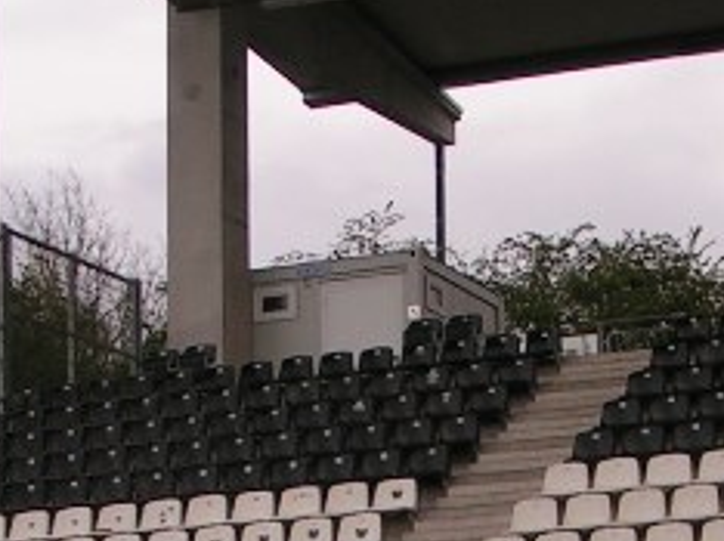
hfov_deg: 15.2
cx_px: 430
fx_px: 2716
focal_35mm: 130
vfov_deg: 11.2
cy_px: 662
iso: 50
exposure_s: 1/200
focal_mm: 5.8
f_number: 5.6
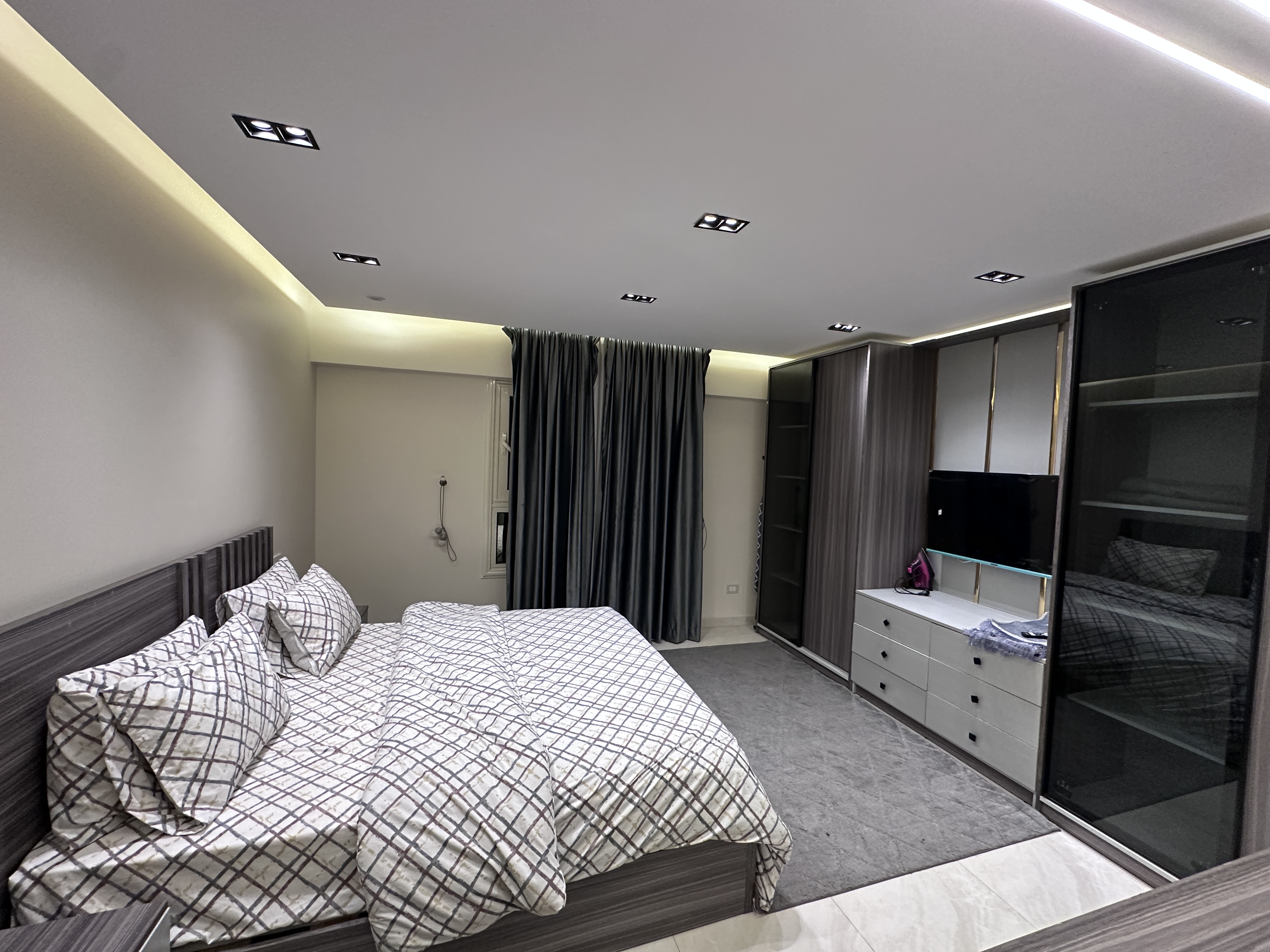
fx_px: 514
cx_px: 635
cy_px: 476
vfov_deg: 85.7
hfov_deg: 102.1
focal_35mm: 14
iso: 320
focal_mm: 2.22
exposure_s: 1/100
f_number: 2.2
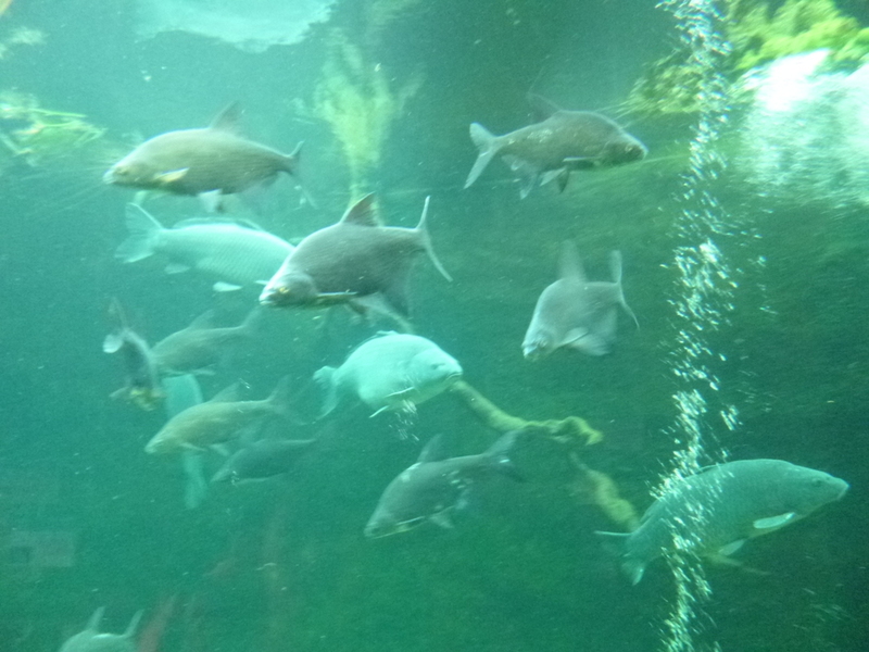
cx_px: 434
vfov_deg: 54.9
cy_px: 326
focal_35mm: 25
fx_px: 628
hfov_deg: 69.4
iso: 800
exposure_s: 1/13
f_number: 3.1
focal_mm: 4.5
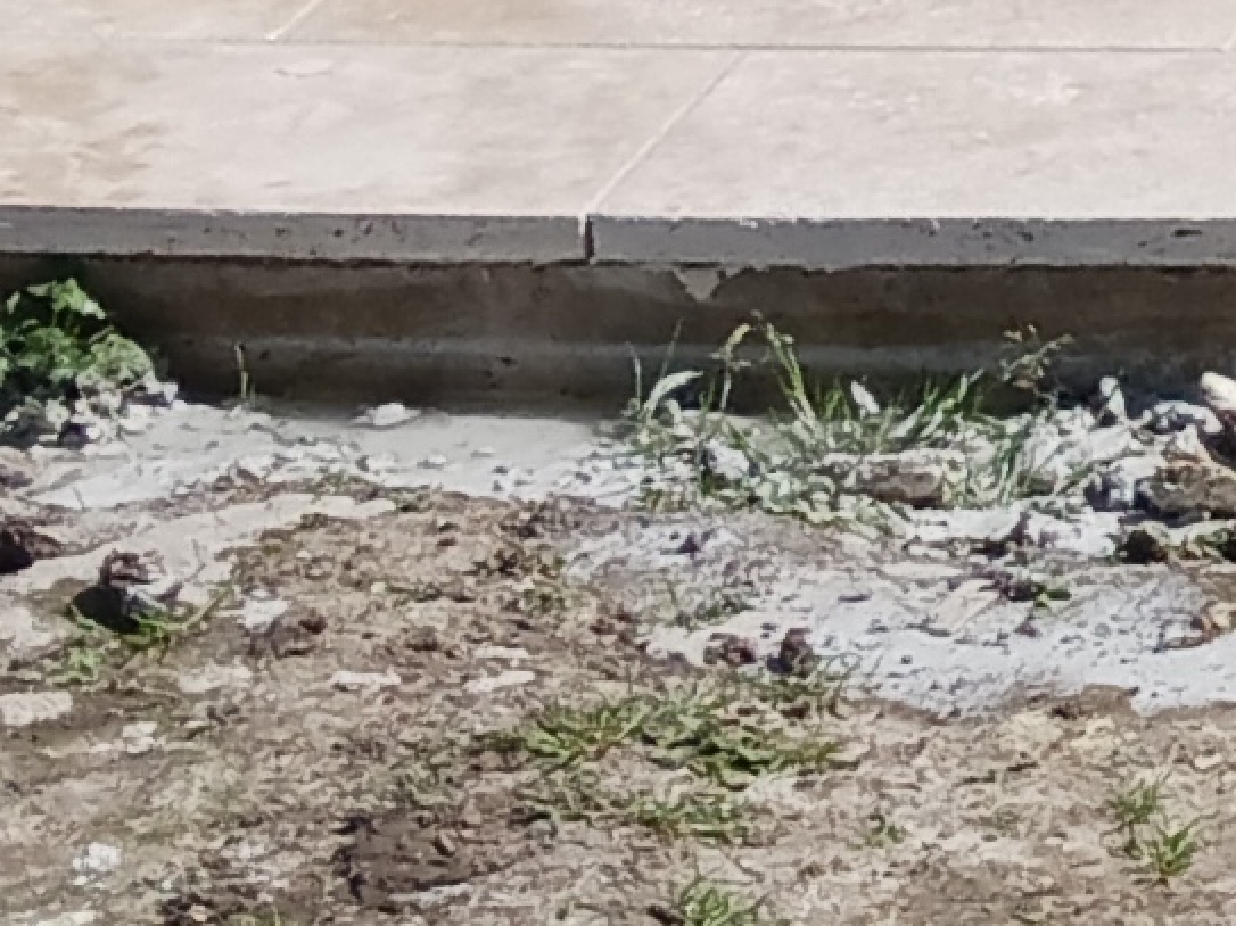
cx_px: 2677
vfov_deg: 7.0
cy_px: -1081
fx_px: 7247
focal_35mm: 203
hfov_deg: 9.0
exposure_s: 1/488
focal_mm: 4
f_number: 1.8
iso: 20
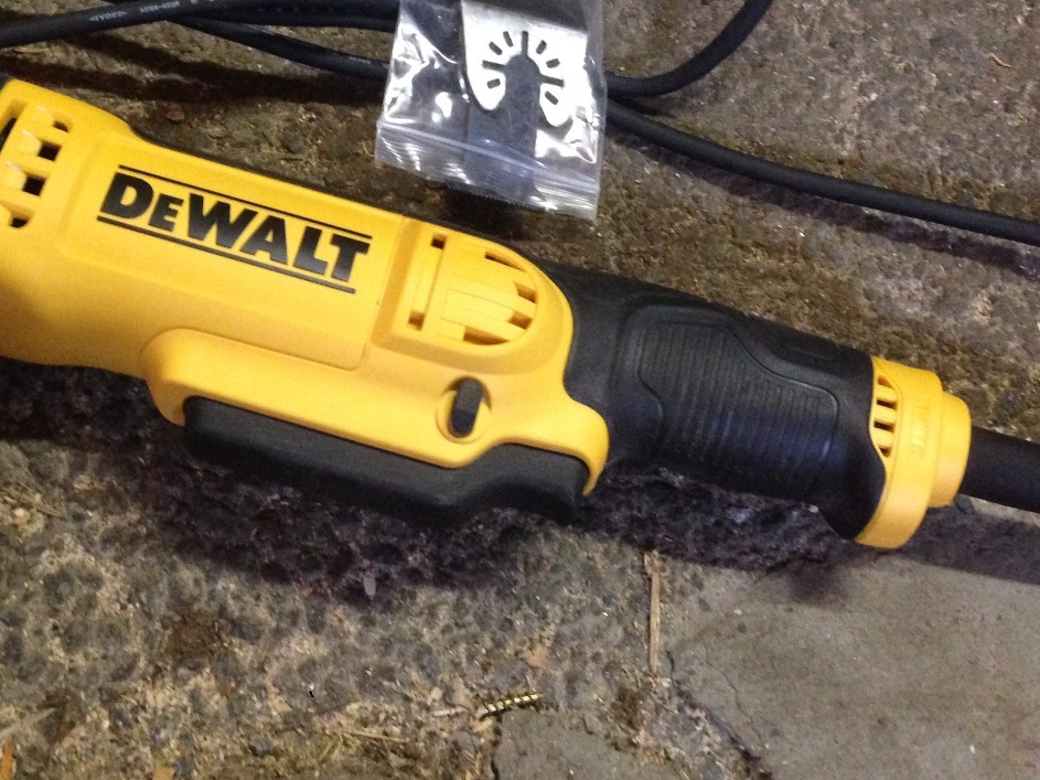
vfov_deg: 25.8
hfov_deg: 34.0
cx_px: 326
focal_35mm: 56
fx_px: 1682
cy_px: 189
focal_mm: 4.12
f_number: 2.4
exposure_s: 1/17
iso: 400
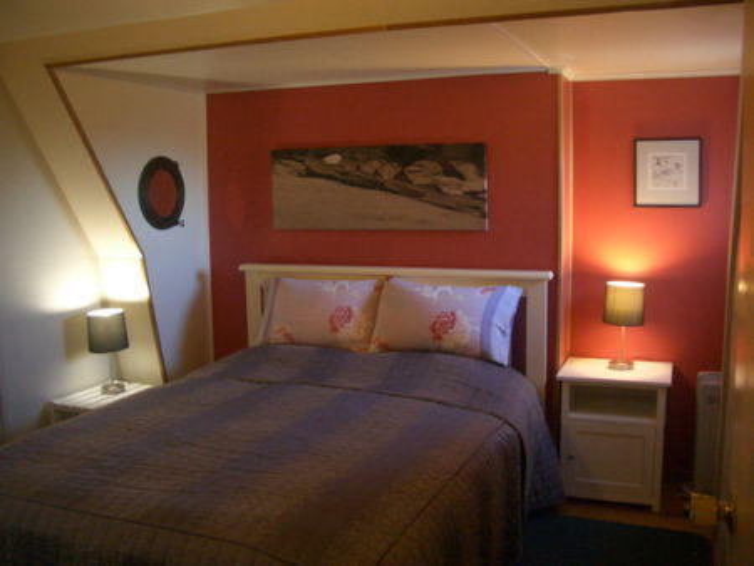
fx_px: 763
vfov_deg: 40.7
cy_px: 283
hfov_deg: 52.6
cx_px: 377
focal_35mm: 35
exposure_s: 1/60
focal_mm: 5.8
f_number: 2.6
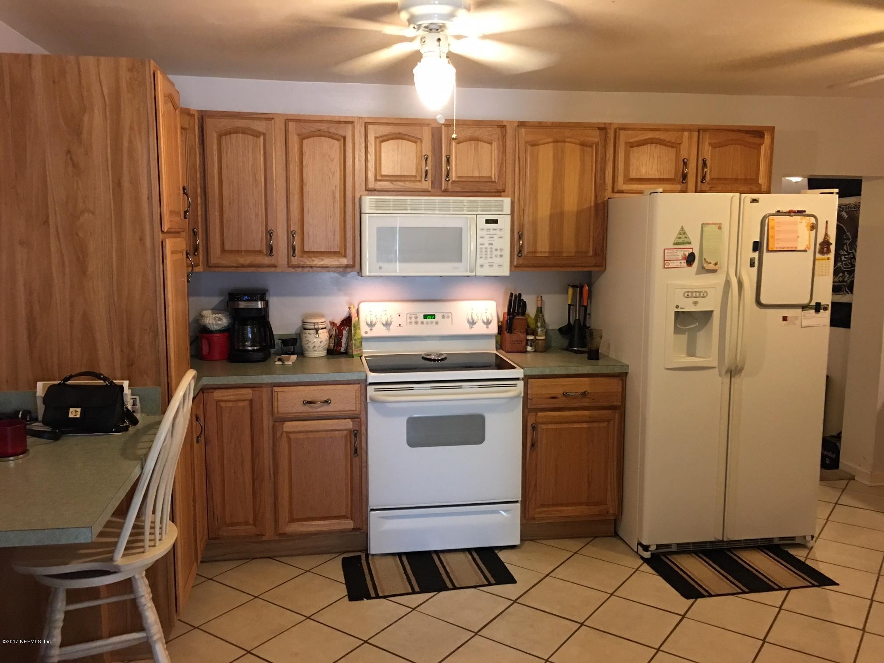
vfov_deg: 48.2
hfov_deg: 61.7
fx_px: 741
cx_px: 442
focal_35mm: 29
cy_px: 332
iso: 100
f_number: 2.2
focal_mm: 4.15
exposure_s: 1/15
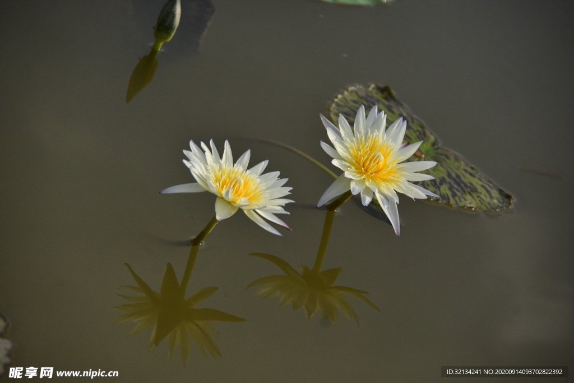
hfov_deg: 7.8
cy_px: 192
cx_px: 287
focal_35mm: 262
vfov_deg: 5.2
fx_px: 4186
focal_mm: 175
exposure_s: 1/6400
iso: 640
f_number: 5.6
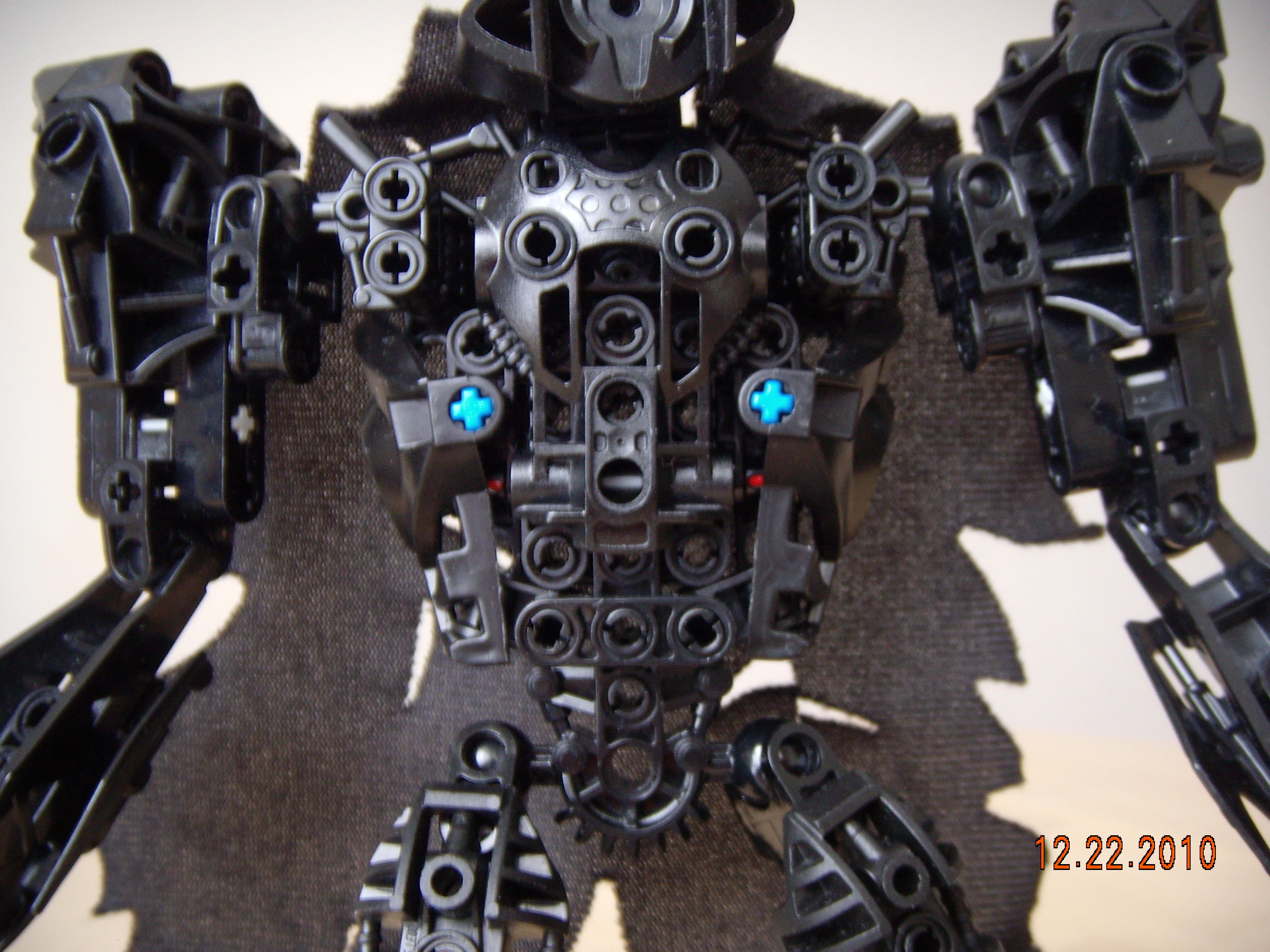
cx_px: 635
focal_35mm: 38
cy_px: 476
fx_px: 1394
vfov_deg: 37.7
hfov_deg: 49.0
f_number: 3.5
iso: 100
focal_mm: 6.4
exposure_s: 1/15.5
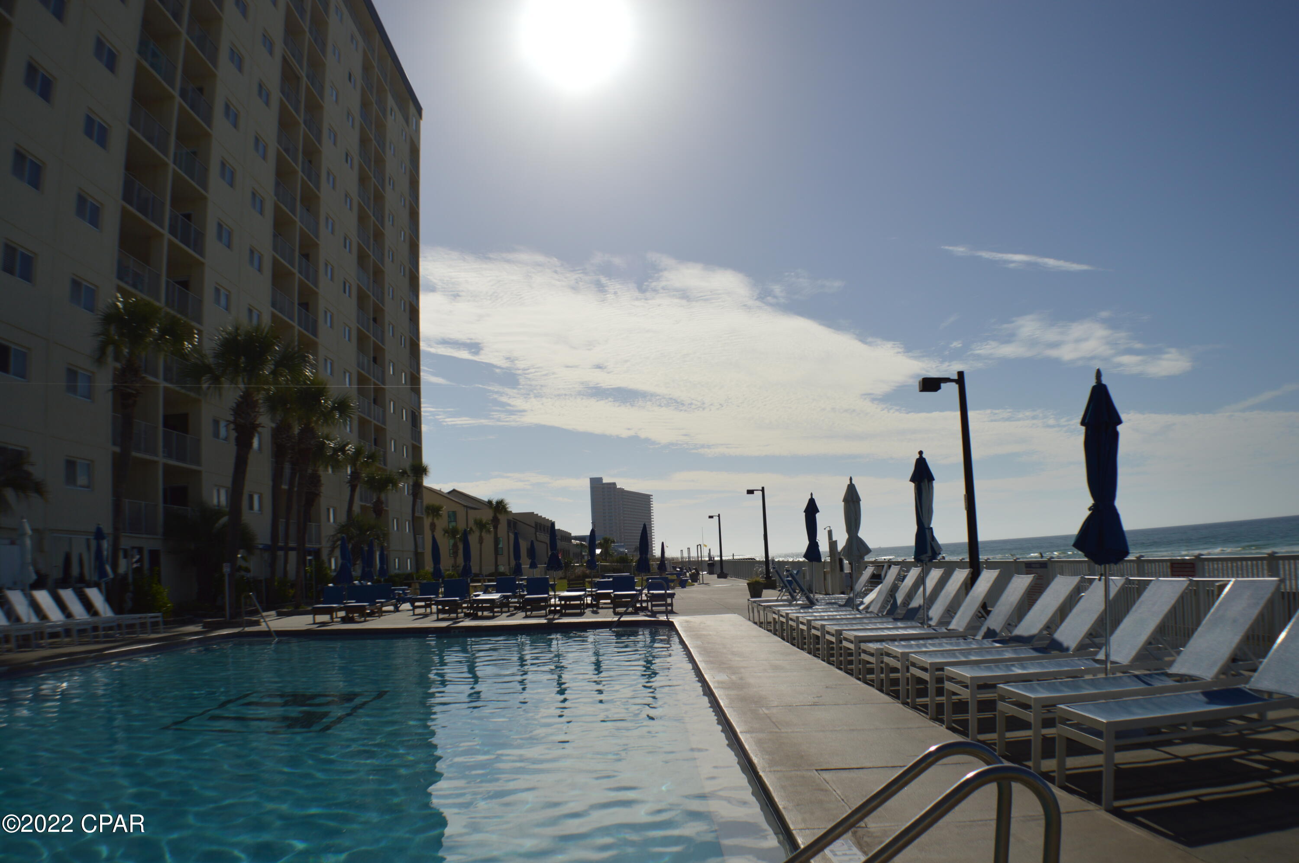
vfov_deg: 30.8
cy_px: 432
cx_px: 650
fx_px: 1568
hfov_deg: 45.0
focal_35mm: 44
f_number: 4.5
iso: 100
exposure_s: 1/3200
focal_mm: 29
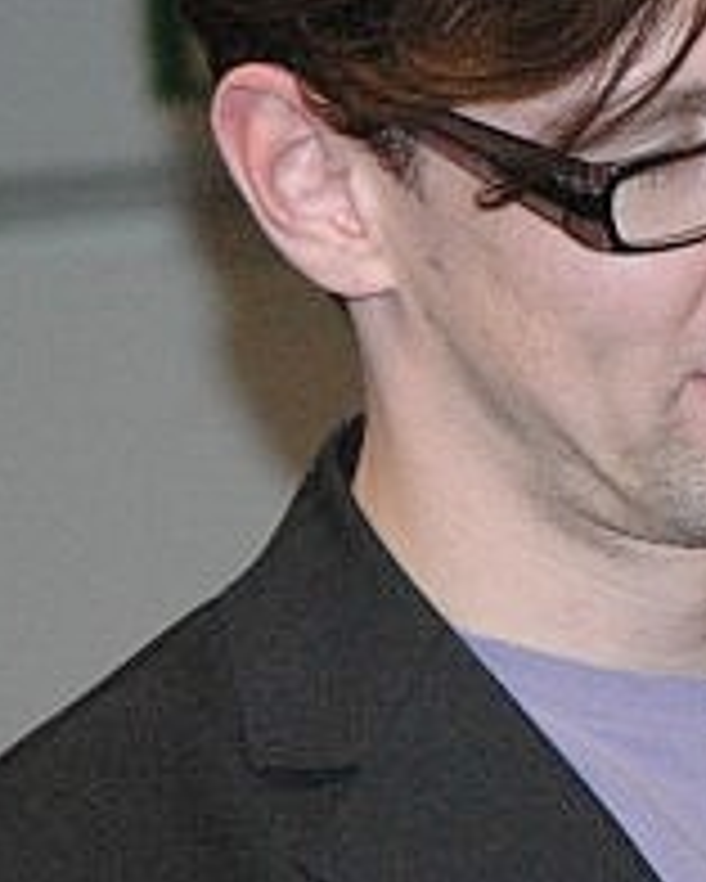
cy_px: 202
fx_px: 7882
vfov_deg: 6.4
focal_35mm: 302
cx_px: 652
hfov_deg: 5.1
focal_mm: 70
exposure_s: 1/60
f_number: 5
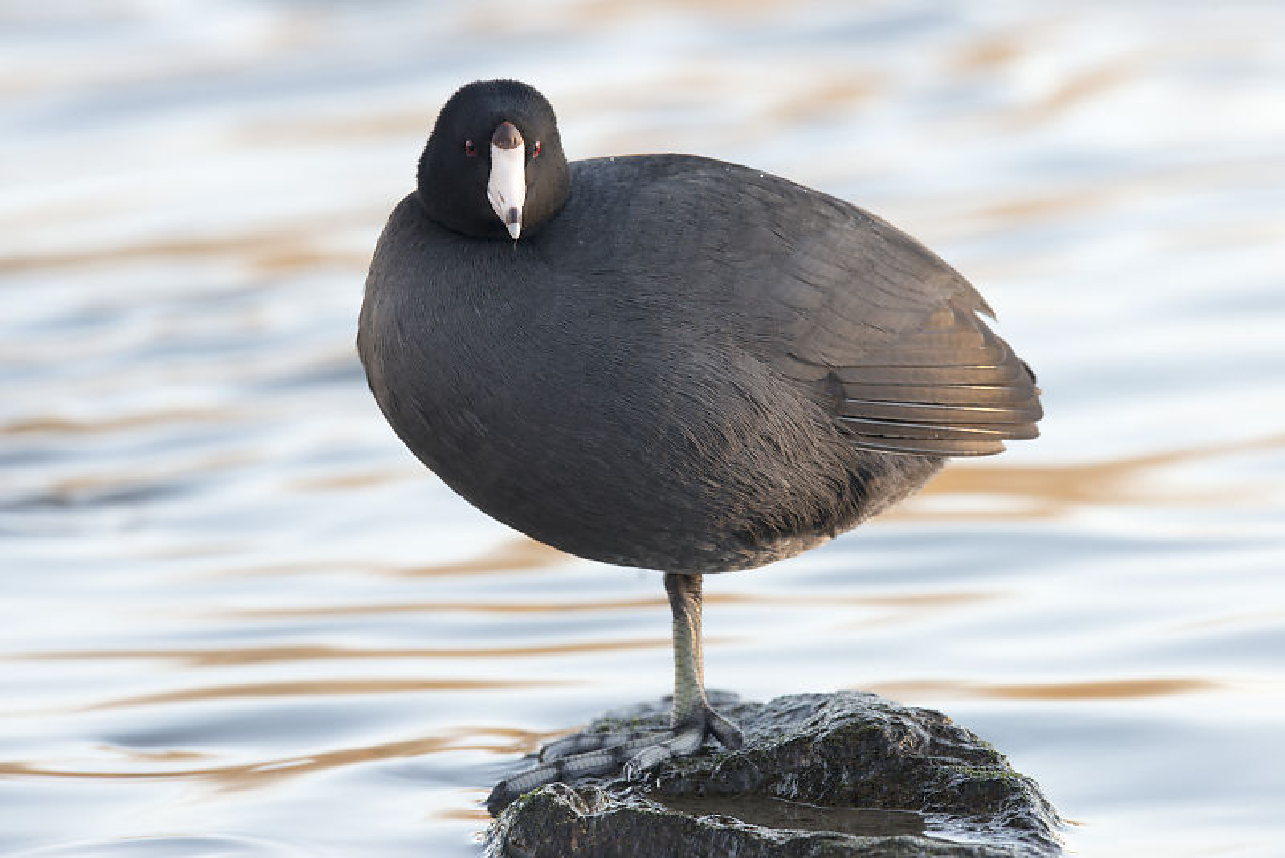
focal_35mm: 400
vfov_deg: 3.4
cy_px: 429
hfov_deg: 5.2
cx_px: 642
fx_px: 14282
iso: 200
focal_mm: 400
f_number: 6.3
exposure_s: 1/80
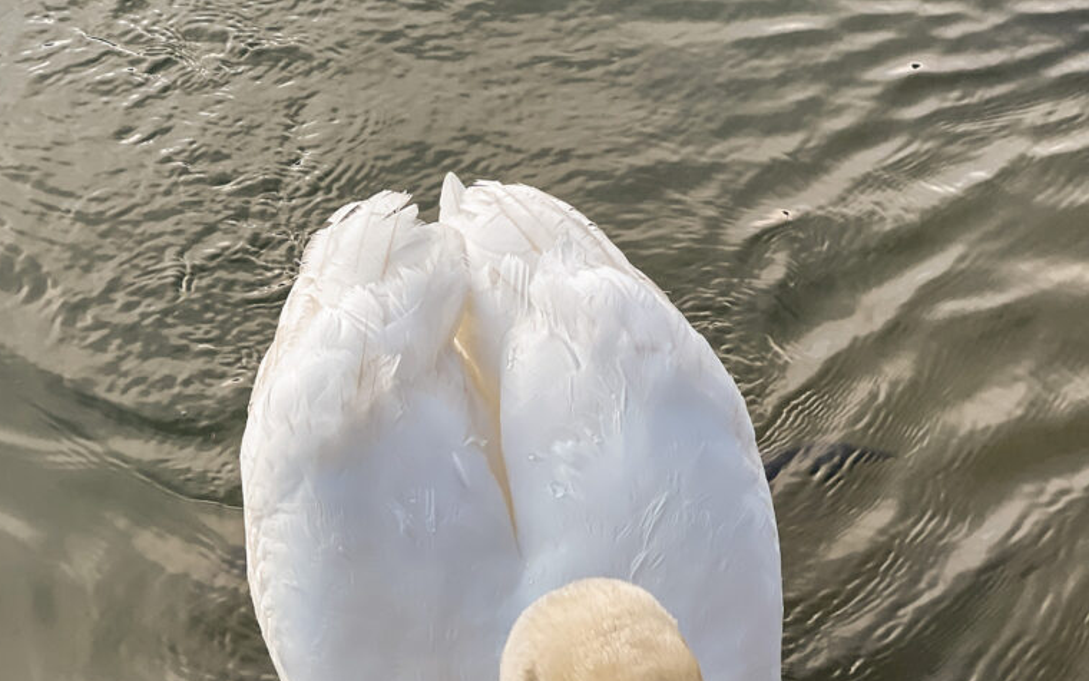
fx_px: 3265
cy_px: 480
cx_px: 540
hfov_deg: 18.9
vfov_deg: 11.9
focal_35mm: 110
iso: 32
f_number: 2.8
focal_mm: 9
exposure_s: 1/120
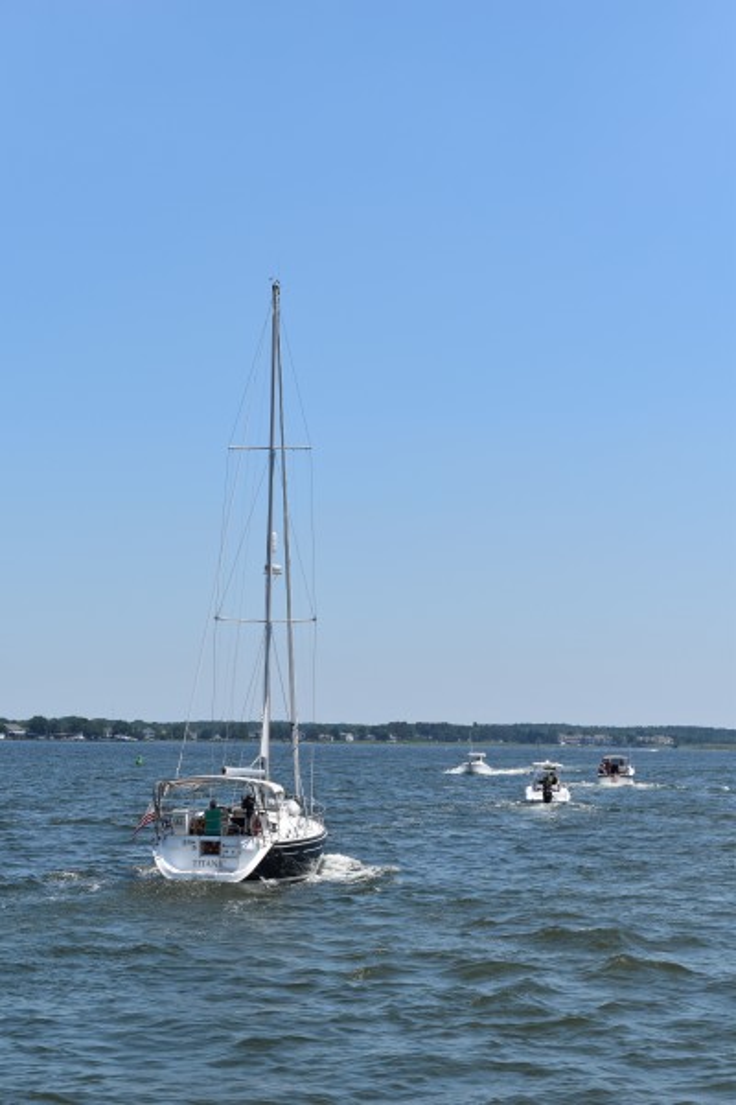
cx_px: 368
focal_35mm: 78
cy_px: 552
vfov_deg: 26.0
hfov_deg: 17.5
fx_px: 2392
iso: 200
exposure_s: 1/500
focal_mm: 52
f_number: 11
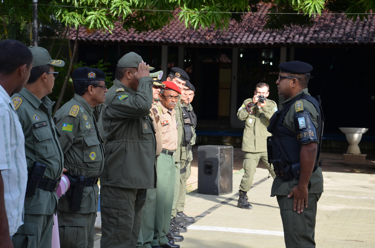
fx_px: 1029
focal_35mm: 99
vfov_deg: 13.8
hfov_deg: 20.7
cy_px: 124
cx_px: 188
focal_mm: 66
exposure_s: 1/200
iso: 200
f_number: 7.1
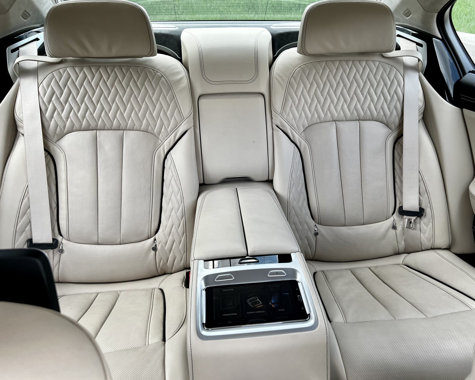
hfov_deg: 62.1
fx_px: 394
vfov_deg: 51.5
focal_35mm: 28
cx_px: 255
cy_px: 186
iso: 50
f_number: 1.5
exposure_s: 1/115
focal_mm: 5.7
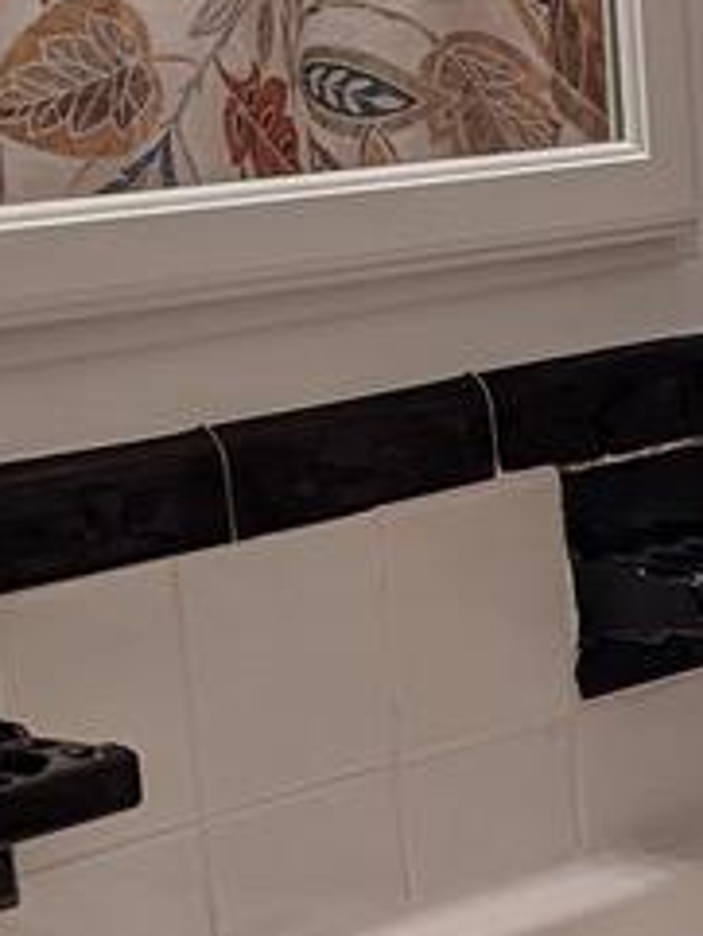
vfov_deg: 12.8
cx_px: 1864
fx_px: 4139
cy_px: 870
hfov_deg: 8.6
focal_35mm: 153
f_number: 1.85
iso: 37
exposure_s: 1/30
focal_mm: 6.81
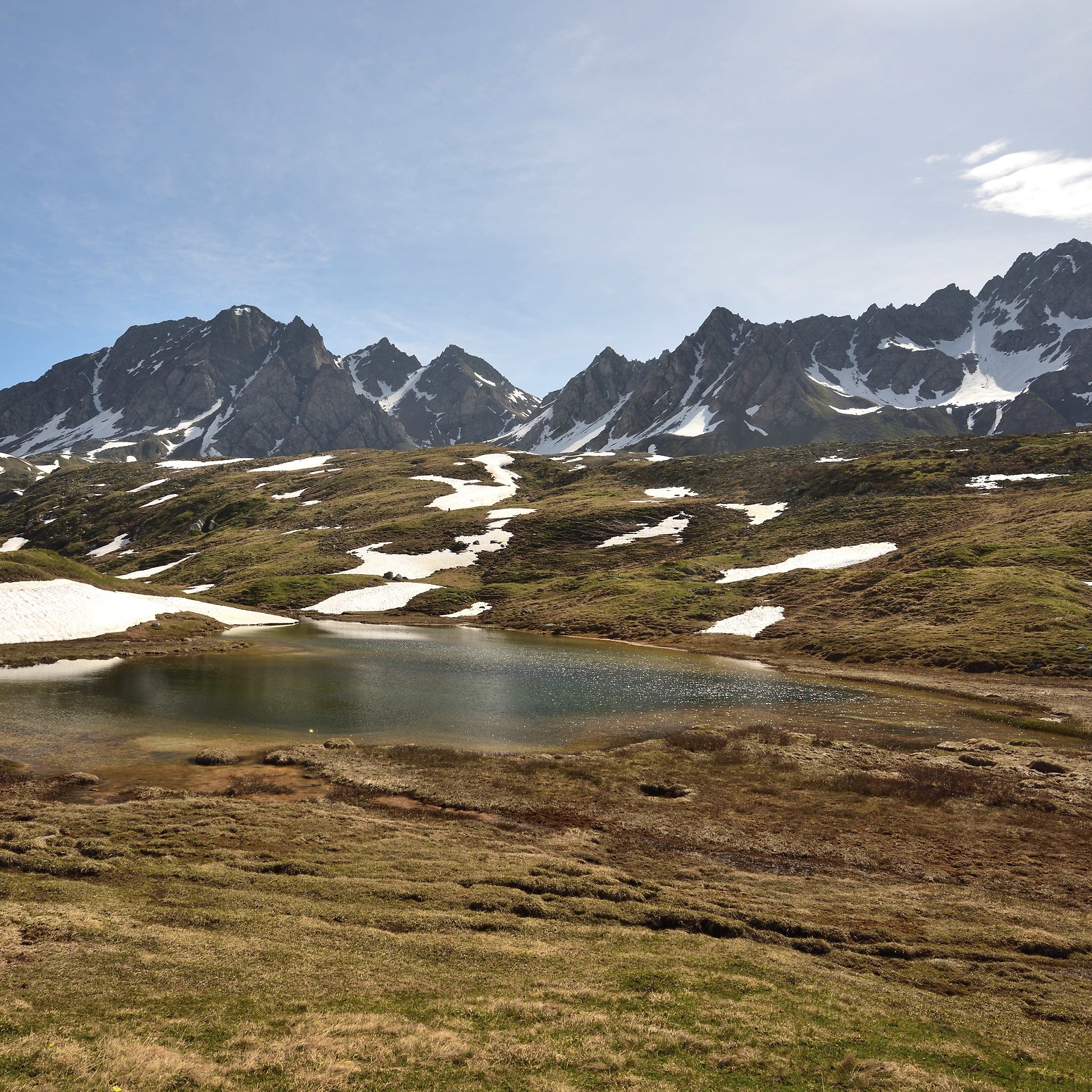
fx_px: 892
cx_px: 443
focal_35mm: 25
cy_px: 533
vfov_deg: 62.9
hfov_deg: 62.4
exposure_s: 1/200
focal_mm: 19
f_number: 8
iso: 100
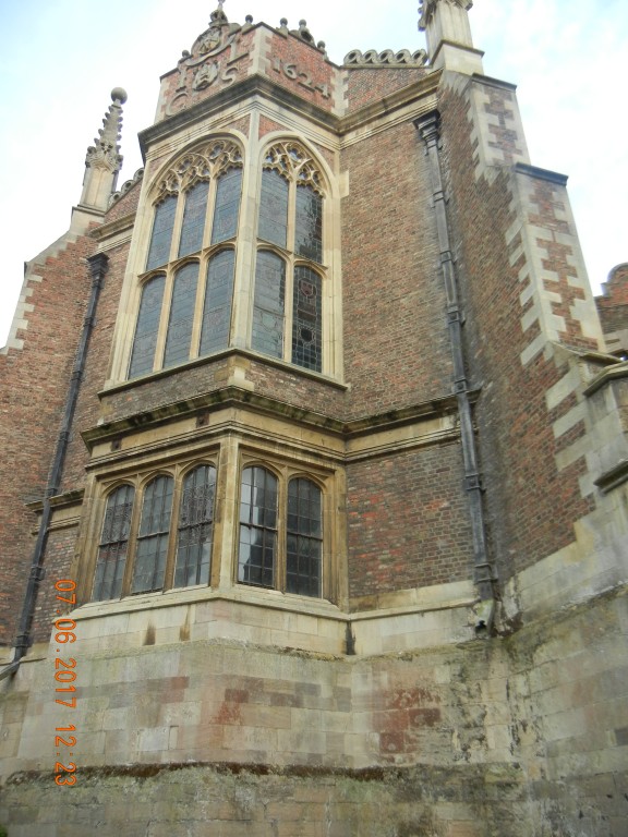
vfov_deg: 60.0
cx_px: 314
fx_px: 726
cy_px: 418
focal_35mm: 30
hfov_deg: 46.8
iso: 160
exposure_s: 1/214
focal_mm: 5.4
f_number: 3.5
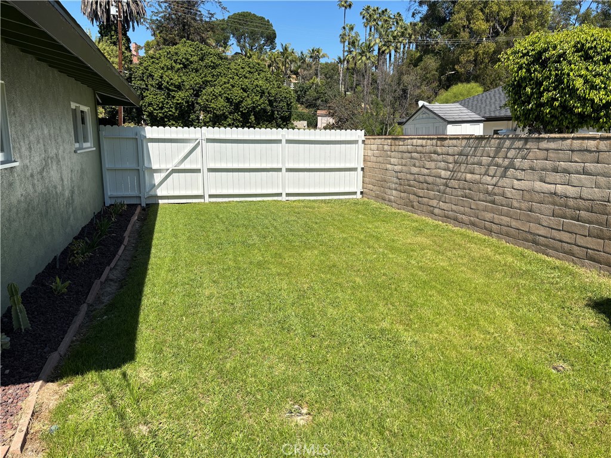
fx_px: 459
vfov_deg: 53.1
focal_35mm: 26
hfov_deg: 67.3
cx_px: 306
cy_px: 229
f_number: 1.6
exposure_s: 1/3106
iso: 50
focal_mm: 5.96
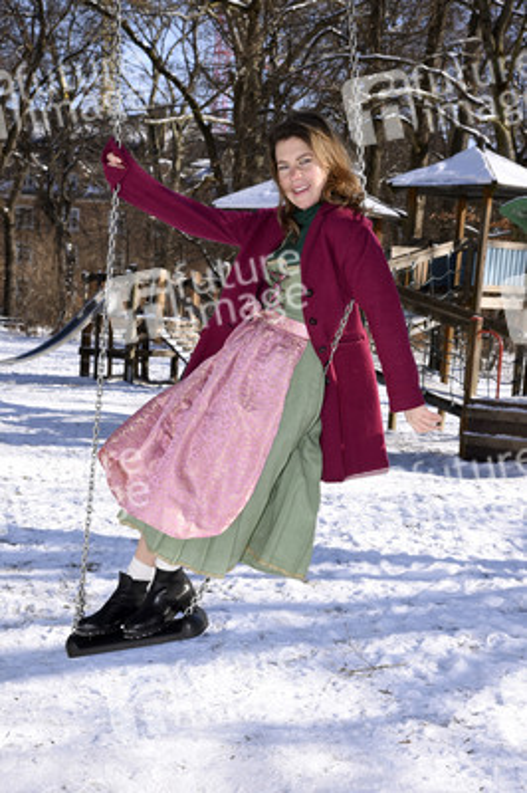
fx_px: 1276
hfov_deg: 23.3
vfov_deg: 34.5
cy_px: 396
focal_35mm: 58
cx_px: 264
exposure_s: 1/160
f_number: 10
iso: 200
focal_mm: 58
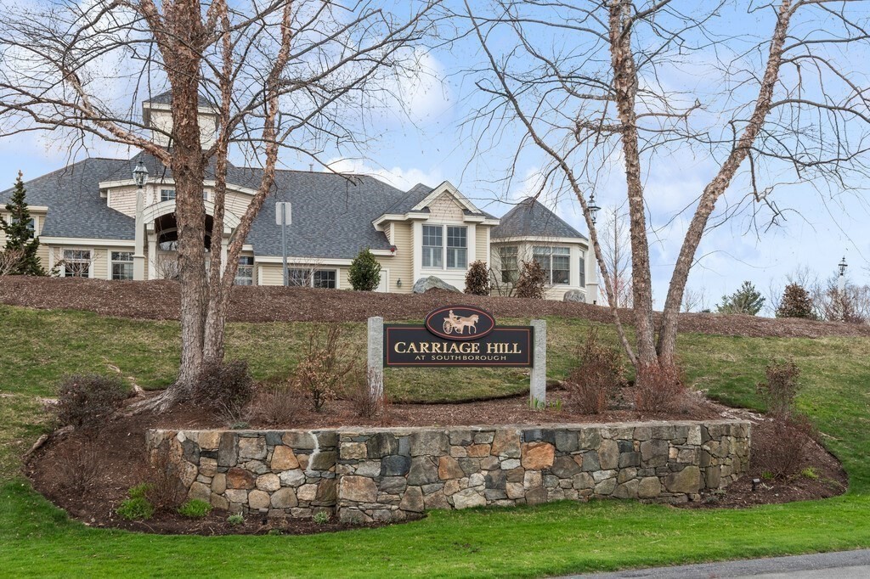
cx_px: 435
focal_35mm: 35
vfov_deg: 37.8
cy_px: 290
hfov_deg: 54.4
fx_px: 846
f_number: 9
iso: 500
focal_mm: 35
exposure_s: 1/50
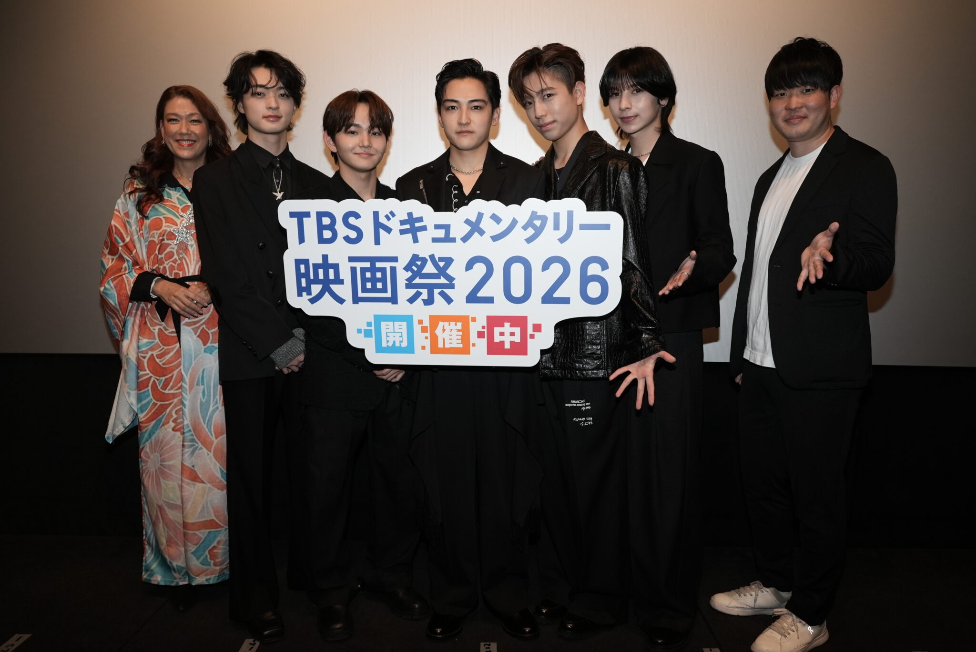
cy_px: 326
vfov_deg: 49.6
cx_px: 488
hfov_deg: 69.4
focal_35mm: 26
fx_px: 705
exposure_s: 1/125
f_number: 6.3
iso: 2000
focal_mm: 26
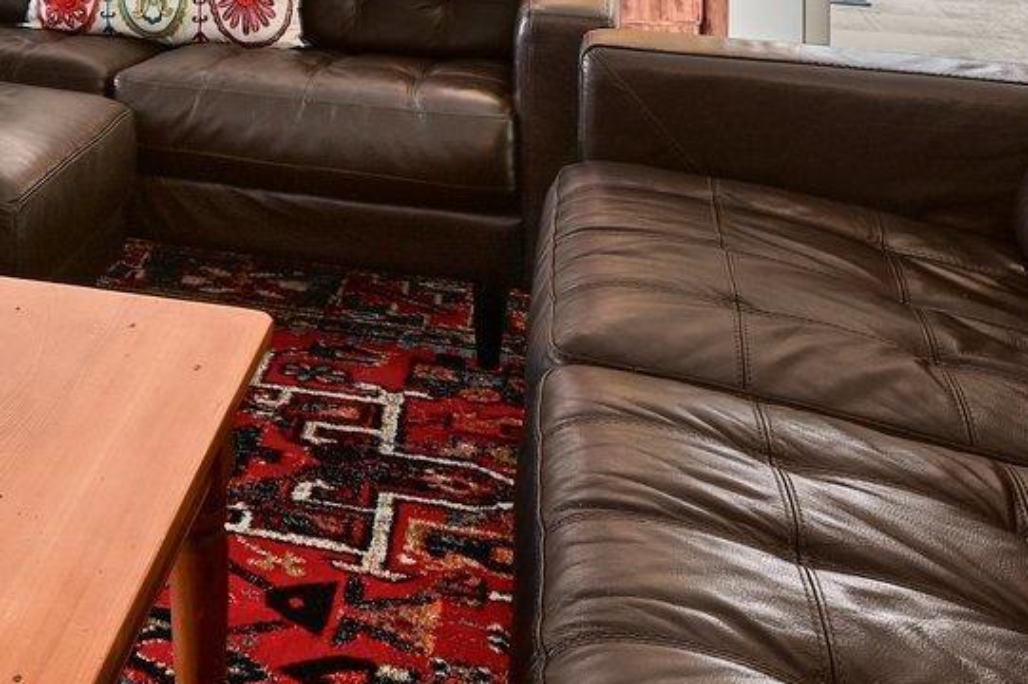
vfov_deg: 21.8
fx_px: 1512
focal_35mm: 53
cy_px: -300
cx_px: 46
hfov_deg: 34.7
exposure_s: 1/1.25
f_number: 10
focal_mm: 14
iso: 200
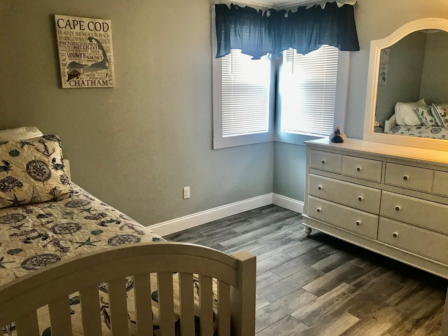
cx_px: 224
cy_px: 168
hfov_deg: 63.4
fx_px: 362
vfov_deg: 49.7
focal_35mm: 28
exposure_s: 1/20
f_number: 1.8
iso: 40
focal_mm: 3.99
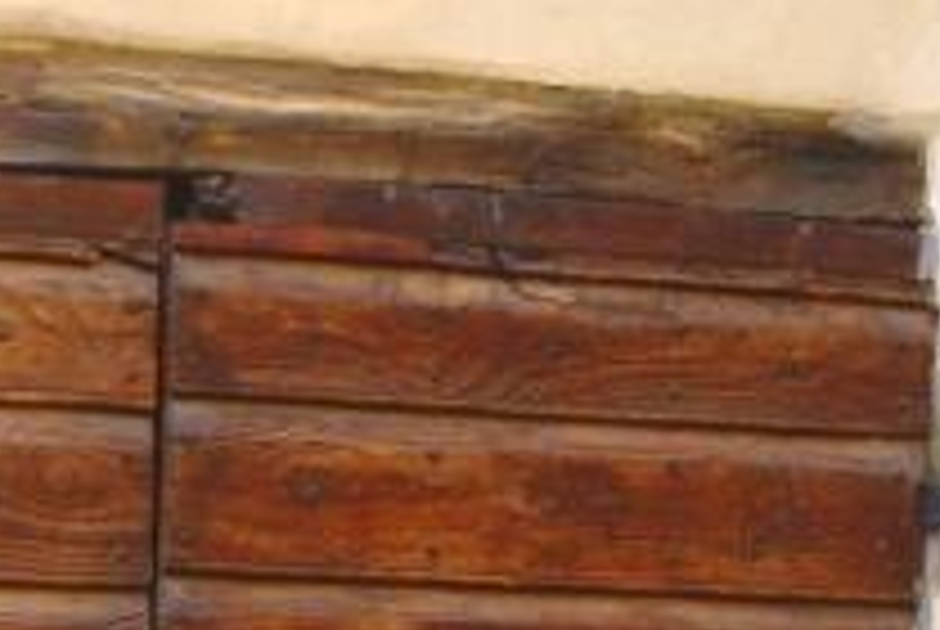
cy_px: 1127
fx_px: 3451
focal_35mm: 132
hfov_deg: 14.2
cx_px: -612
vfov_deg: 9.9
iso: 250
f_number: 5.6
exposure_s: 1/125
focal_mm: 18
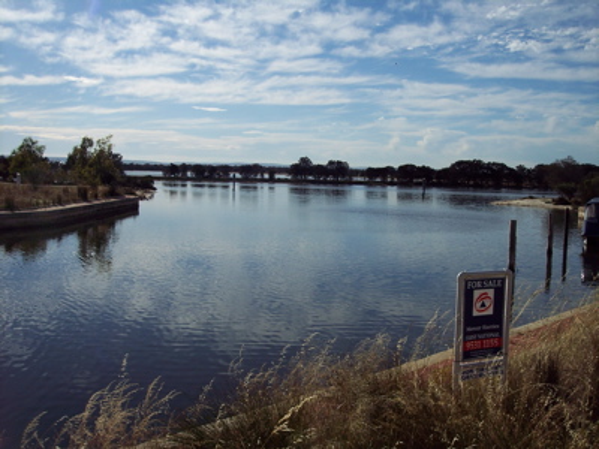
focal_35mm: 39
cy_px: 224
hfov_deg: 47.9
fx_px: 675
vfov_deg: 36.8
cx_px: 300
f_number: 5.6
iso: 100
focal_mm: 8
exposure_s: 1/1000
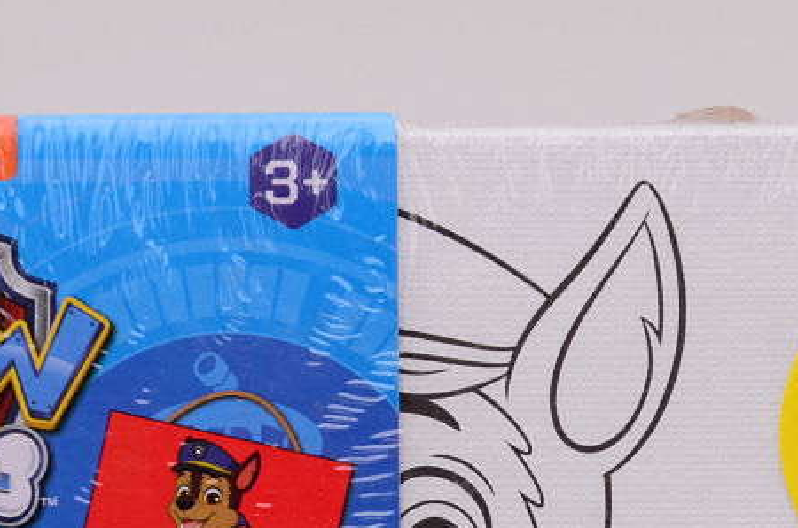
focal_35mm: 264
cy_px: 697
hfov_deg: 7.8
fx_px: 5840
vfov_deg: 5.2
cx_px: 514
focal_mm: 66
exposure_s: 1/125
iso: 100
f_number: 14
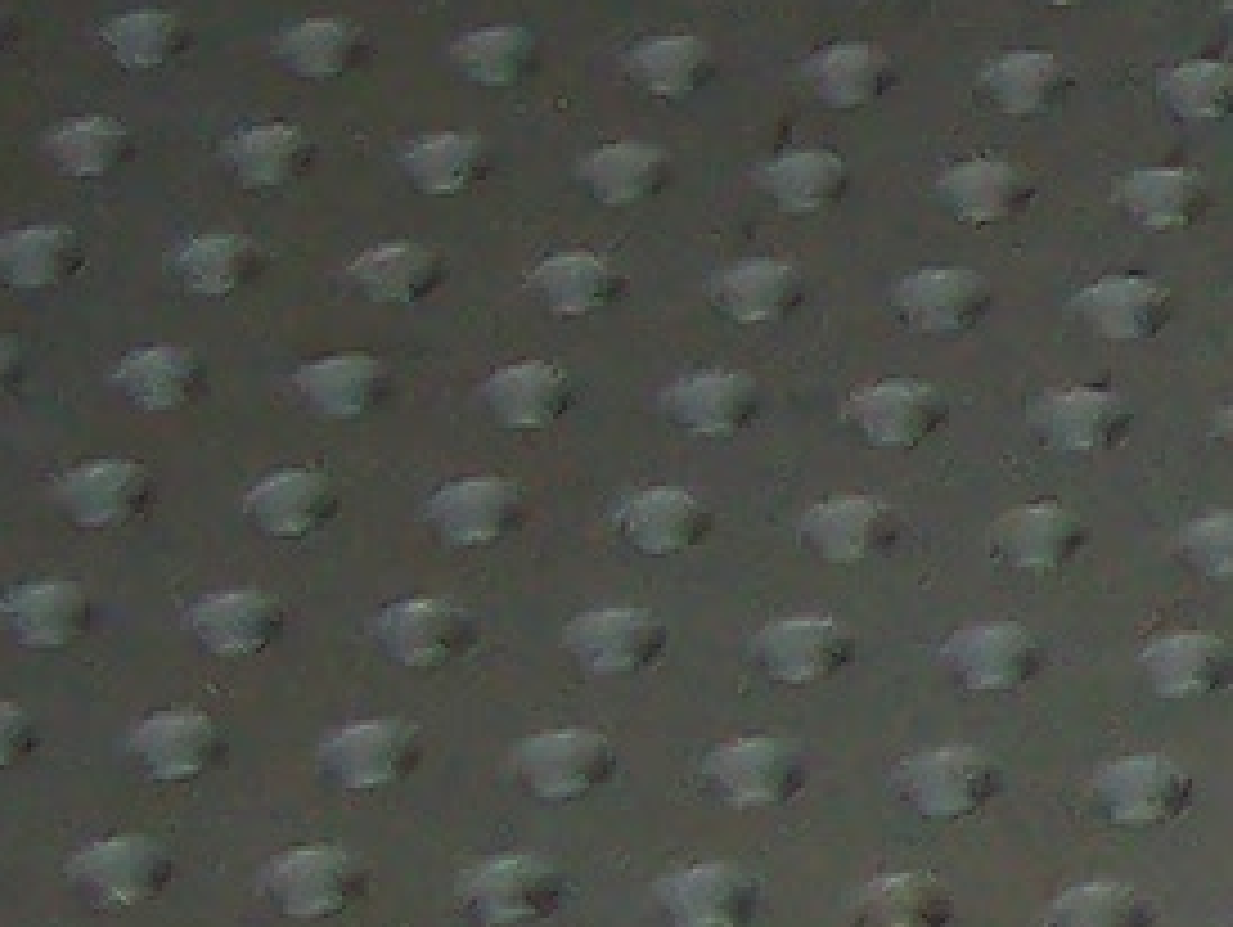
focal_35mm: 274
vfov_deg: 5.4
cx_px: 4266
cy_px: 495
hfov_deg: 6.3
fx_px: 9768
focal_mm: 5.6
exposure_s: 1/60
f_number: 2.8
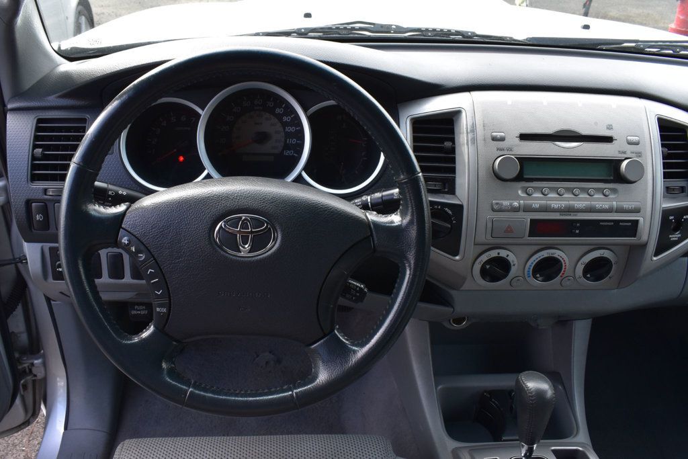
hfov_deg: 67.4
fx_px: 516
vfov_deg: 47.9
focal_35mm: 27
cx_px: 344
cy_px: 230
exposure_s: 1/80
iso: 400
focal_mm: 18
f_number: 9
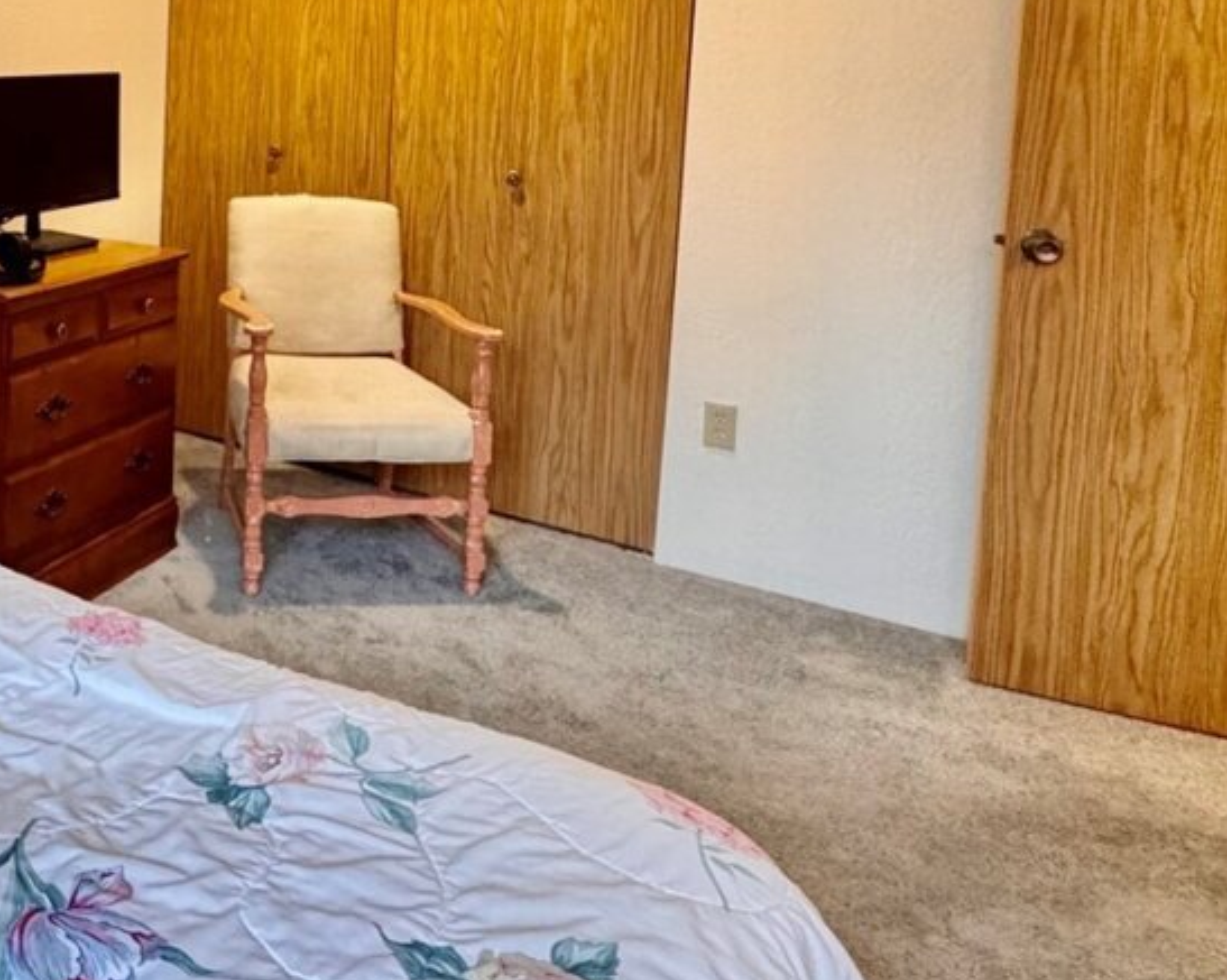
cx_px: 79
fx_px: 1270
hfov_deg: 45.7
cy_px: 126
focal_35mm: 35
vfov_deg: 39.6
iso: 640
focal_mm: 2.22
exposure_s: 1/60
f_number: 2.2
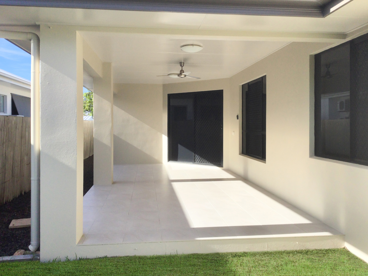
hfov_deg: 58.4
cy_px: 138
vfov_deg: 45.4
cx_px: 184
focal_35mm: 31
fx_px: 330
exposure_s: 1/895
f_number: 2.4
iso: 25
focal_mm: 3.3
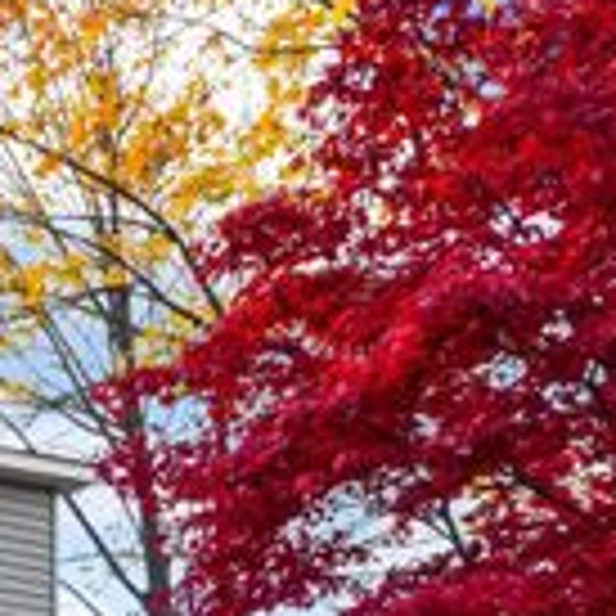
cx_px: -459
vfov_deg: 24.8
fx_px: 1309
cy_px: 663
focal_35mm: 65
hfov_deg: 20.1
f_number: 8
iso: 640
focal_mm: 21
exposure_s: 1/80
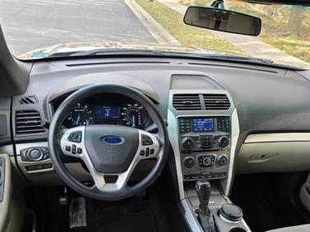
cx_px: 181
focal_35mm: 31
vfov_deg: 44.7
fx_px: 277
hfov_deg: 58.1
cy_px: 156
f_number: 1.7
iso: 80
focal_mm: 6.3
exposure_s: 1/180
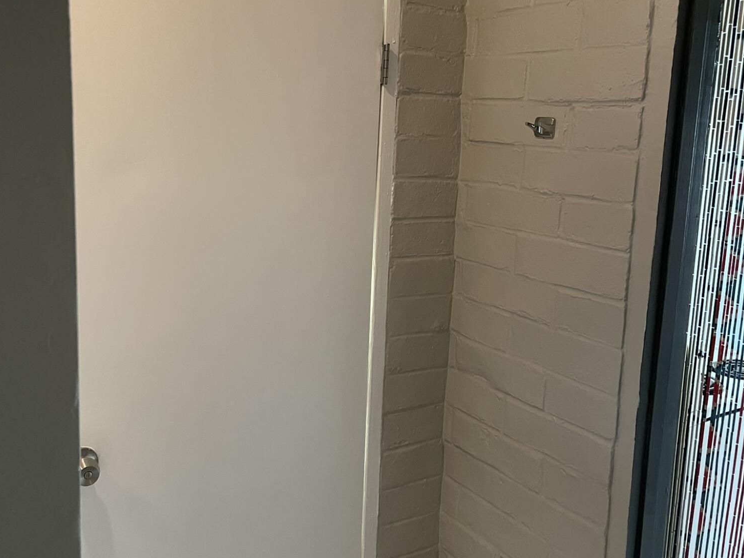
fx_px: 752
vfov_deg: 40.6
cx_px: 373
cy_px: 241
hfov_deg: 52.6
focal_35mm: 35
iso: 400
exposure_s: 1/60
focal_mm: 4.2
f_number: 1.6
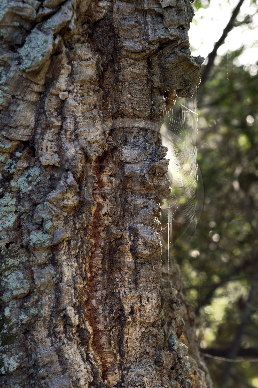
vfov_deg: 28.9
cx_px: 129
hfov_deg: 19.4
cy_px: 194
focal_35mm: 70
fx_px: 753
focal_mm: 70
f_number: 11
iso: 800
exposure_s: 1/100
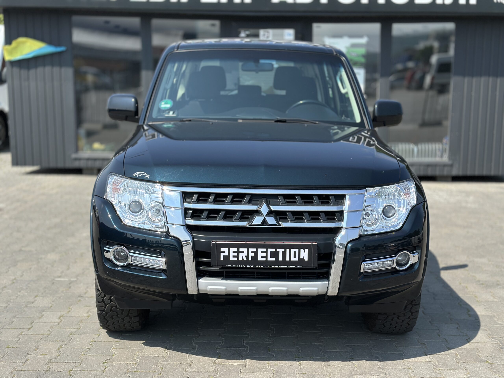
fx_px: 699
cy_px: 189
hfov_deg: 39.7
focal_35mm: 48
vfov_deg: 30.3
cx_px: 252
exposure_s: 1/4785
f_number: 1.78
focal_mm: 6.86
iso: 100
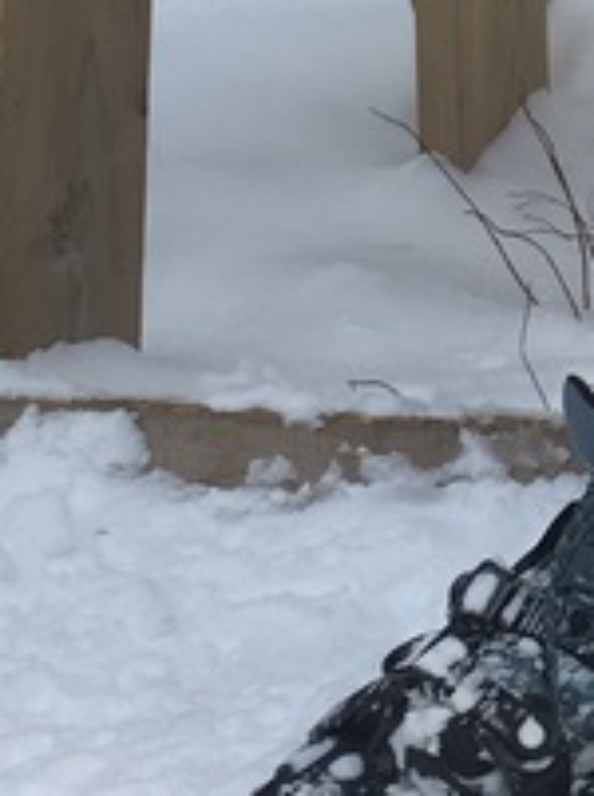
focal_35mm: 148
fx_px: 3397
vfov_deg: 12.9
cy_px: -242
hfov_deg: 9.4
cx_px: 1160
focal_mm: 4.15
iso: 25
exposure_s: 1/475
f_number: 2.2
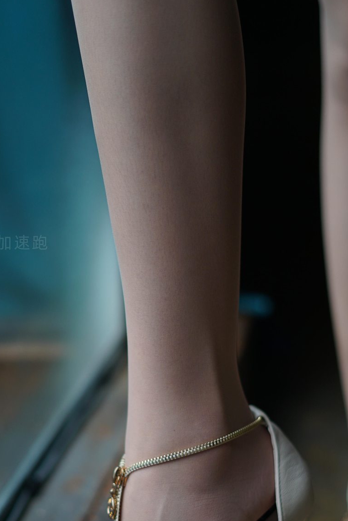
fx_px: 1144
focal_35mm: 79
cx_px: 162
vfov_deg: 25.3
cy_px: 401
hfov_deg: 17.3
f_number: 1.8
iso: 200
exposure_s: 1/250
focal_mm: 50
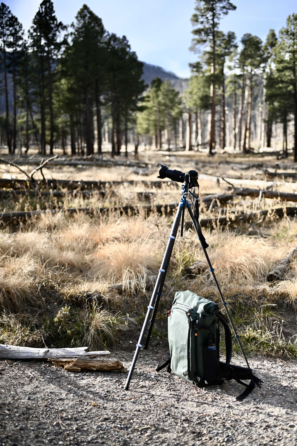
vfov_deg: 48.5
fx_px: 495
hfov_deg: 33.4
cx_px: 148
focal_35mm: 40
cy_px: 223
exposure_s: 1/6400
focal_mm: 40
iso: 400
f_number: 2
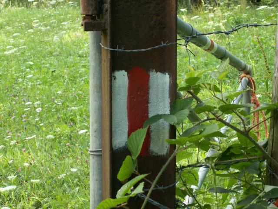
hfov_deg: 22.0
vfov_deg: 16.6
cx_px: 139
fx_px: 715
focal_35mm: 89
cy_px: 104
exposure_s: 1/40
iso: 64
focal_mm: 14.96
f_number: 3.5
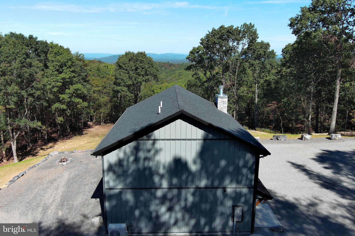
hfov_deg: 63.7
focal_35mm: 29
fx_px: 286
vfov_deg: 45.0
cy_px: 118
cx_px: 178
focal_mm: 10.57
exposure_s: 1/936
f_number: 2.8
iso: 100
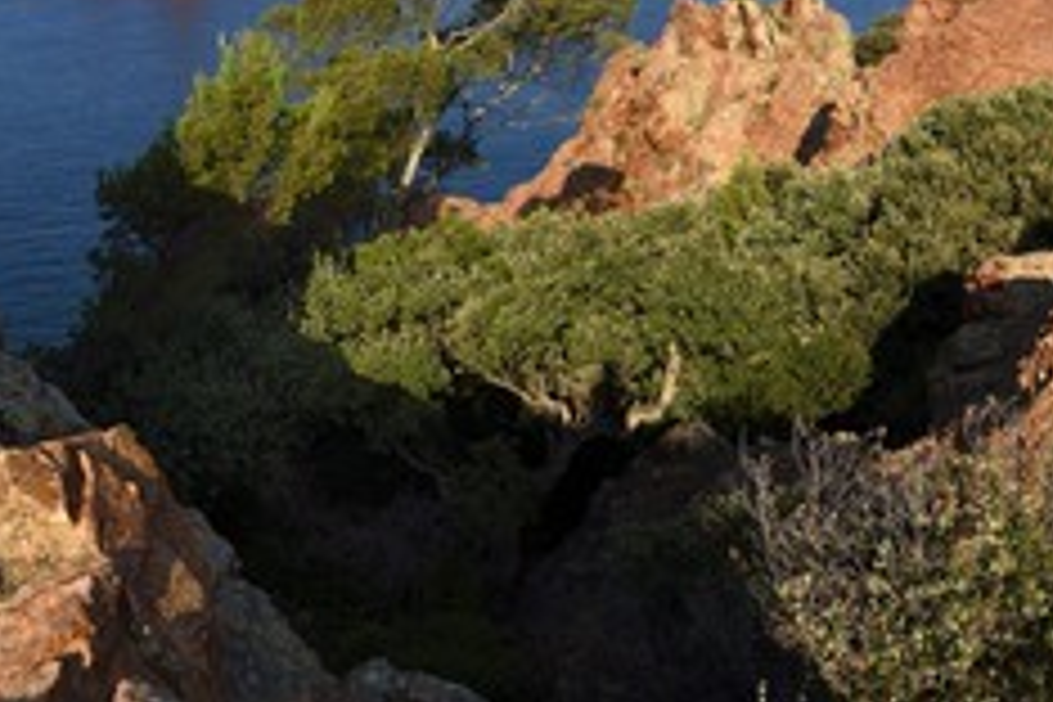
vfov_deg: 29.9
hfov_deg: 45.4
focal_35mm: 43
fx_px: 1258
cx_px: 540
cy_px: 76
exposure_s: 1/250
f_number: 11
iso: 200
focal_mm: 24
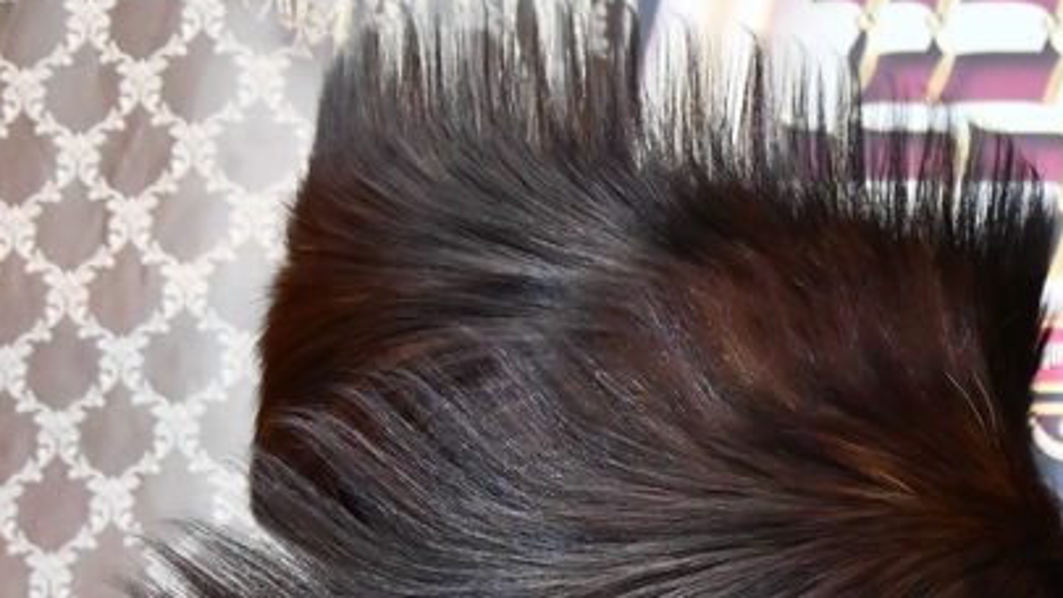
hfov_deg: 13.6
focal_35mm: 152
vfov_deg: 7.8
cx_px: 1436
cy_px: 943
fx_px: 4285
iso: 2000
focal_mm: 42
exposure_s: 1/100
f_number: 5.6
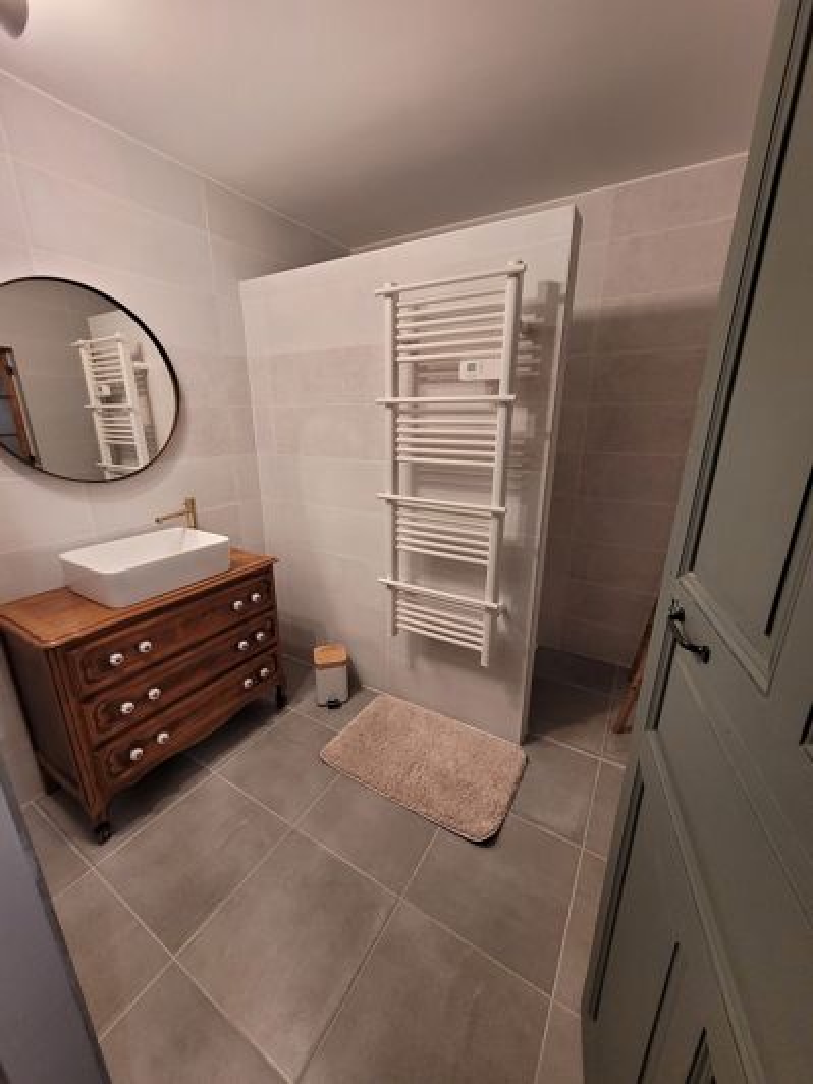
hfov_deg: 89.9
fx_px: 407
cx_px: 406
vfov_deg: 106.2
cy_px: 542
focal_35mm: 13
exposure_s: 1/50
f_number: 2.2
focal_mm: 1.74
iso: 200
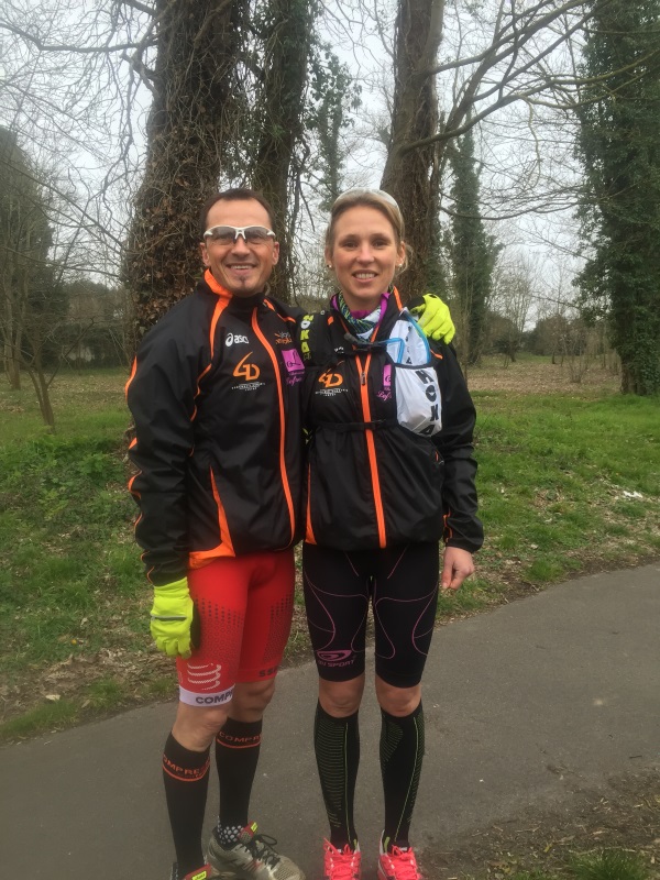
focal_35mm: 29
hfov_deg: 48.2
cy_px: 440
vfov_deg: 61.7
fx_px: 737
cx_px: 330
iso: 50
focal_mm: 4.15
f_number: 2.2
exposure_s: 1/100
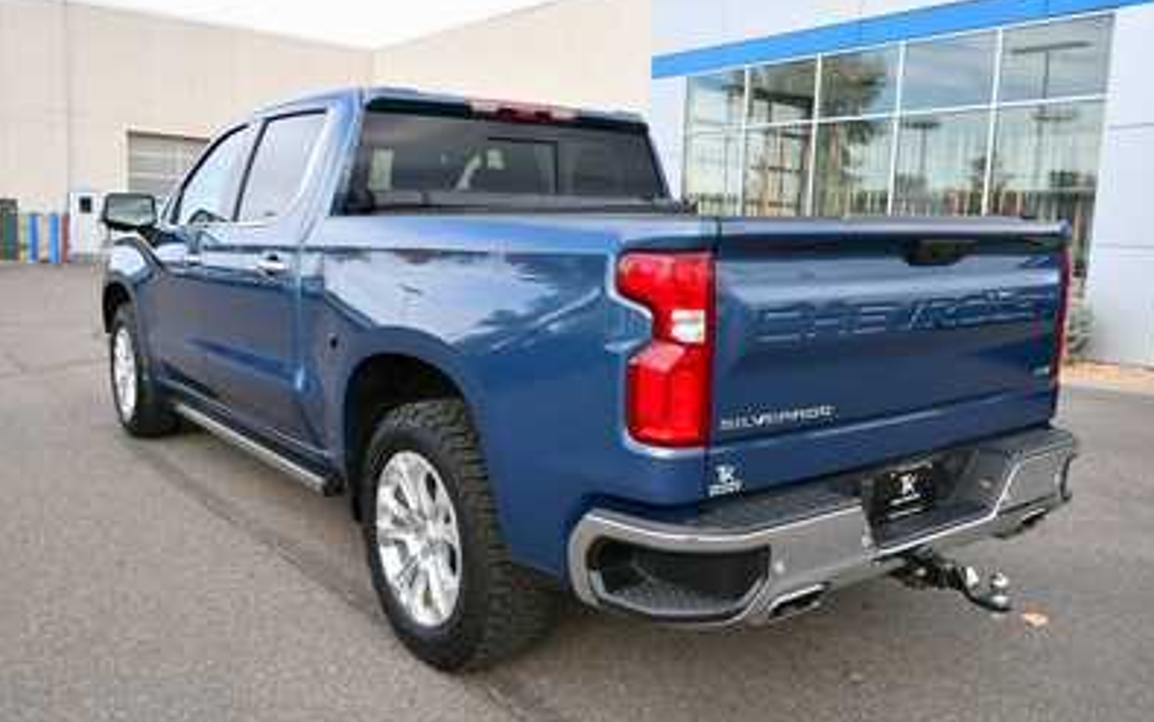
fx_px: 975
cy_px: 373
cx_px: 581
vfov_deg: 40.6
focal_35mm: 31
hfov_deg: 61.2
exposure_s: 1/250
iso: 200
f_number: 6.3
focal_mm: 20
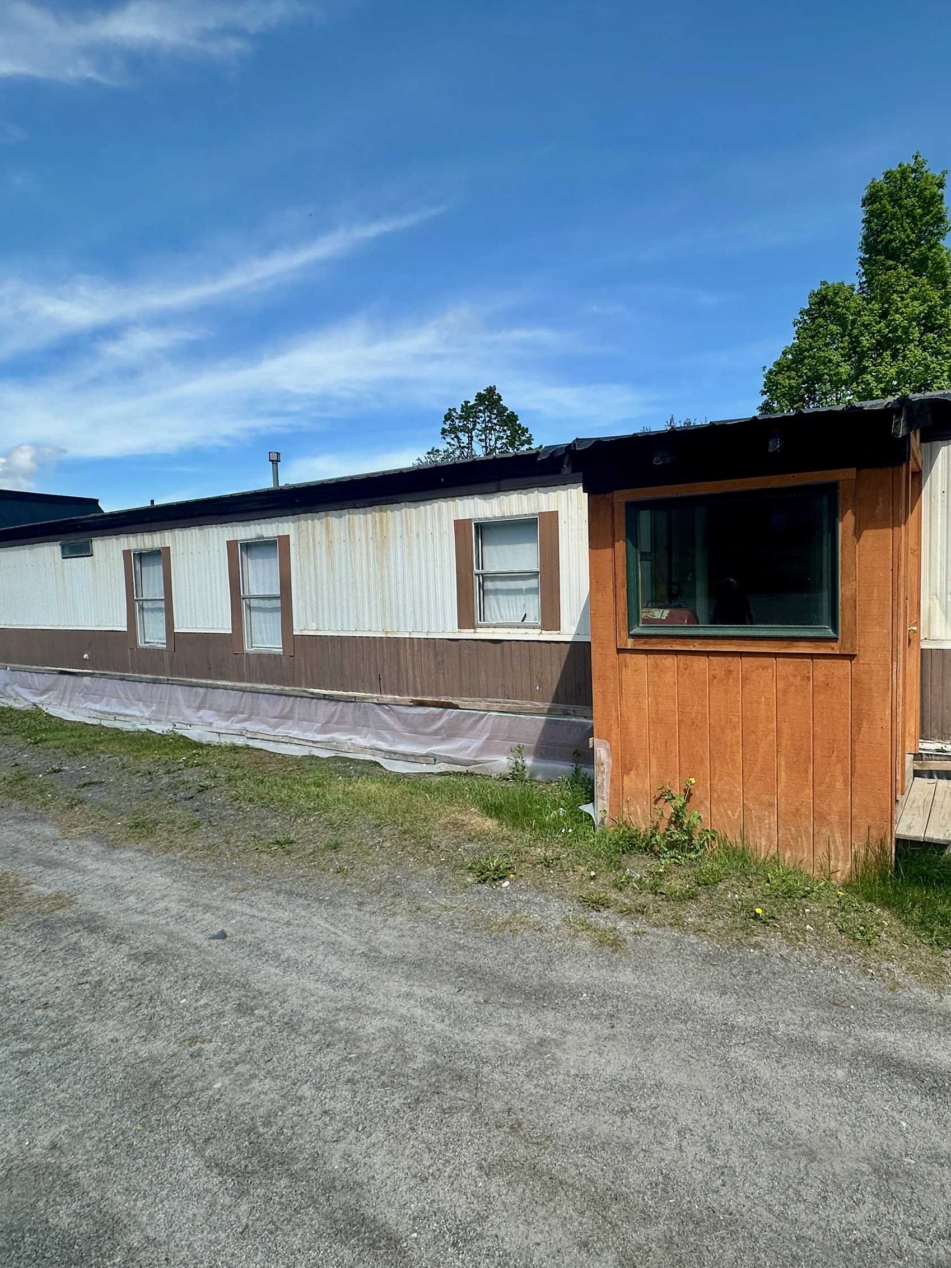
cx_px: 588
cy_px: 637
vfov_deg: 84.7
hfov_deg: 67.7
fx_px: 696
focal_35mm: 19
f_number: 2.2
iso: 40
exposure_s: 1/1435
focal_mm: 2.22
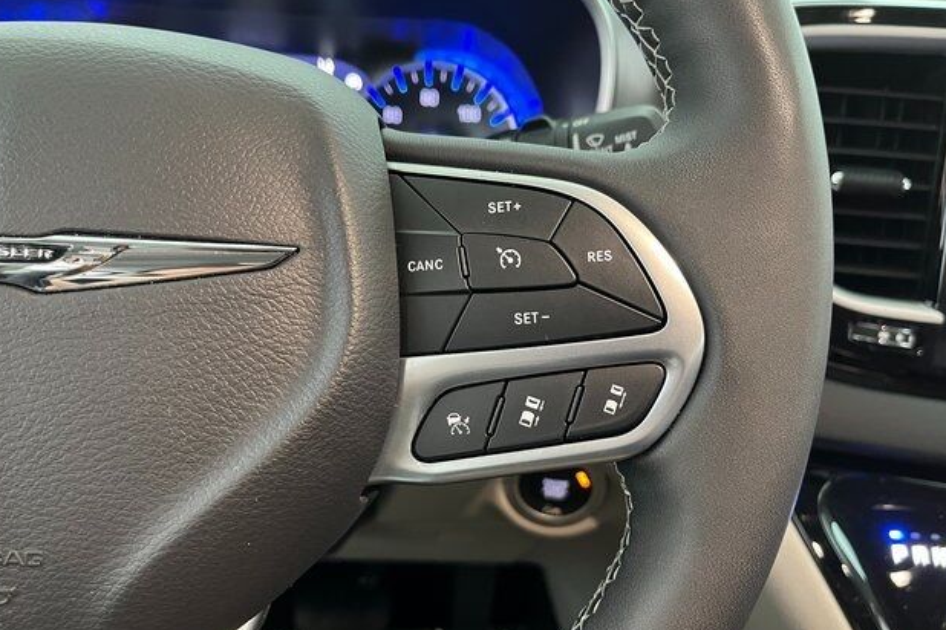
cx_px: 470
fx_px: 736
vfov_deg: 46.3
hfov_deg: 65.5
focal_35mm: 28
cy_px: 358
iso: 640
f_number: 1.6
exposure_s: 1/40
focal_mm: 5.1
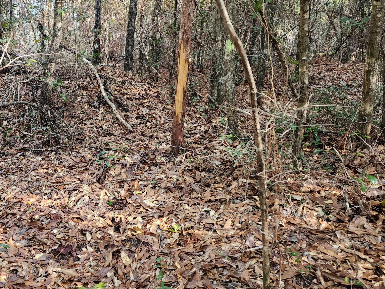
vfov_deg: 39.3
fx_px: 400
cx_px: 131
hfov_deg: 50.5
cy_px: 104
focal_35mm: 36
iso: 200
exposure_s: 1/180
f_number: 1.8
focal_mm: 6.4
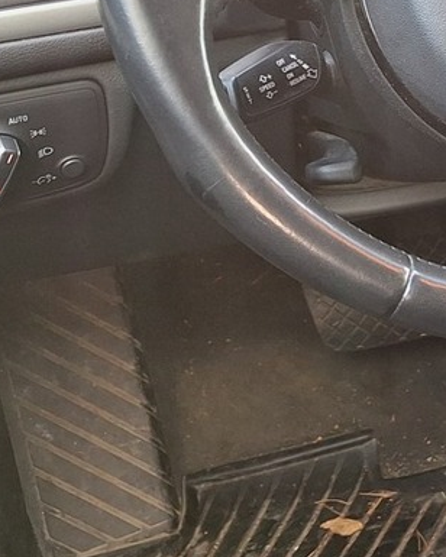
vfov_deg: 22.7
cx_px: 772
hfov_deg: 15.9
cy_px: 216
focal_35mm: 84
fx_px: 1386
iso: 100
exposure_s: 1/50
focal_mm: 5.54
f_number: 1.8
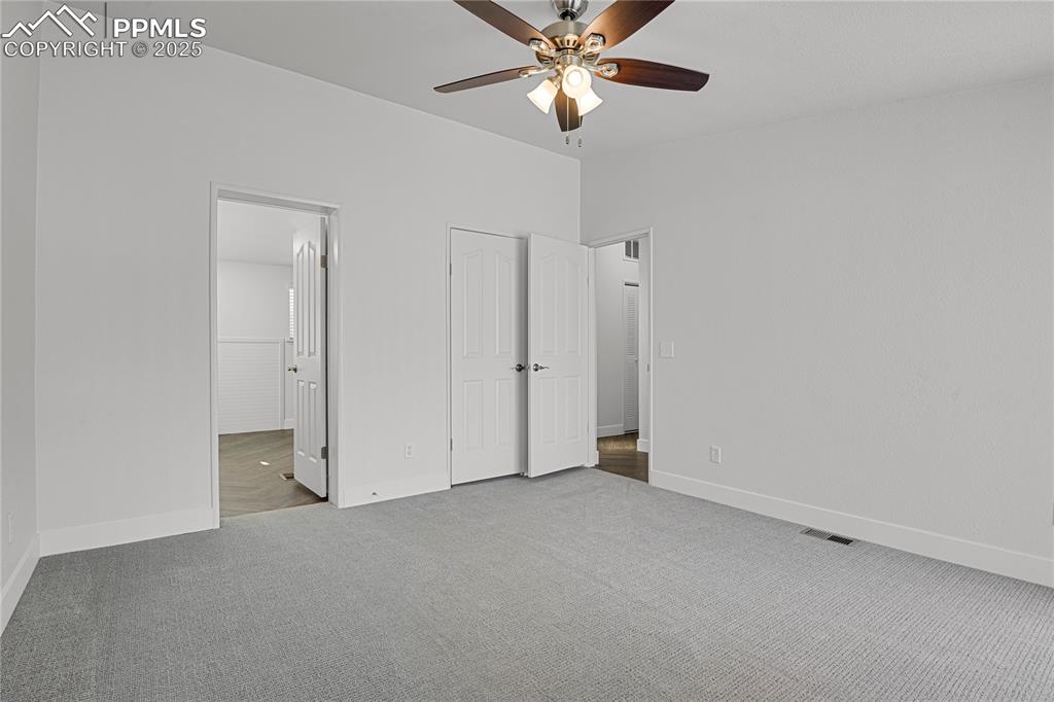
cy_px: 351
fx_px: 498
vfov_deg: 70.4
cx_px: 527
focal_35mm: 17
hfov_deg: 93.3
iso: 250
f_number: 8
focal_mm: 17
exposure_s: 1/1.67
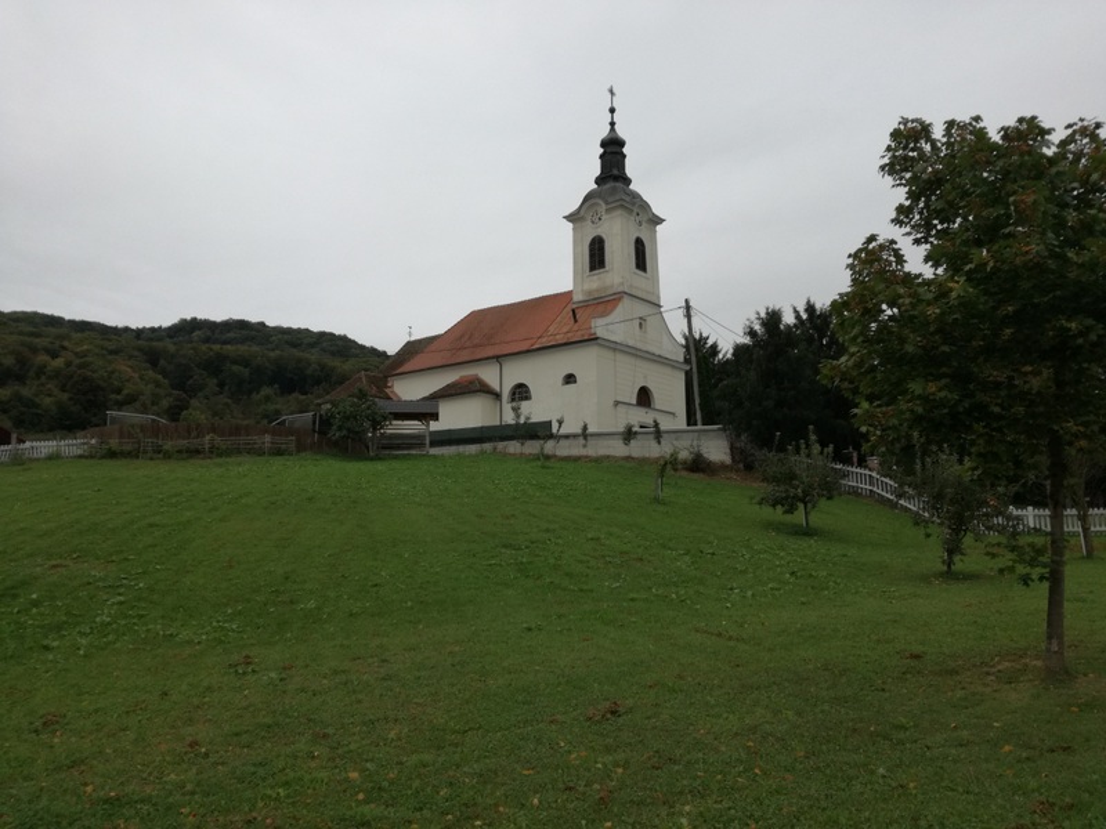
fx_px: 863
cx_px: 553
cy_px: 414
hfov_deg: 65.3
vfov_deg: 51.4
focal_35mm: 27
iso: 50
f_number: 2
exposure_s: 1/317
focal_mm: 3.79
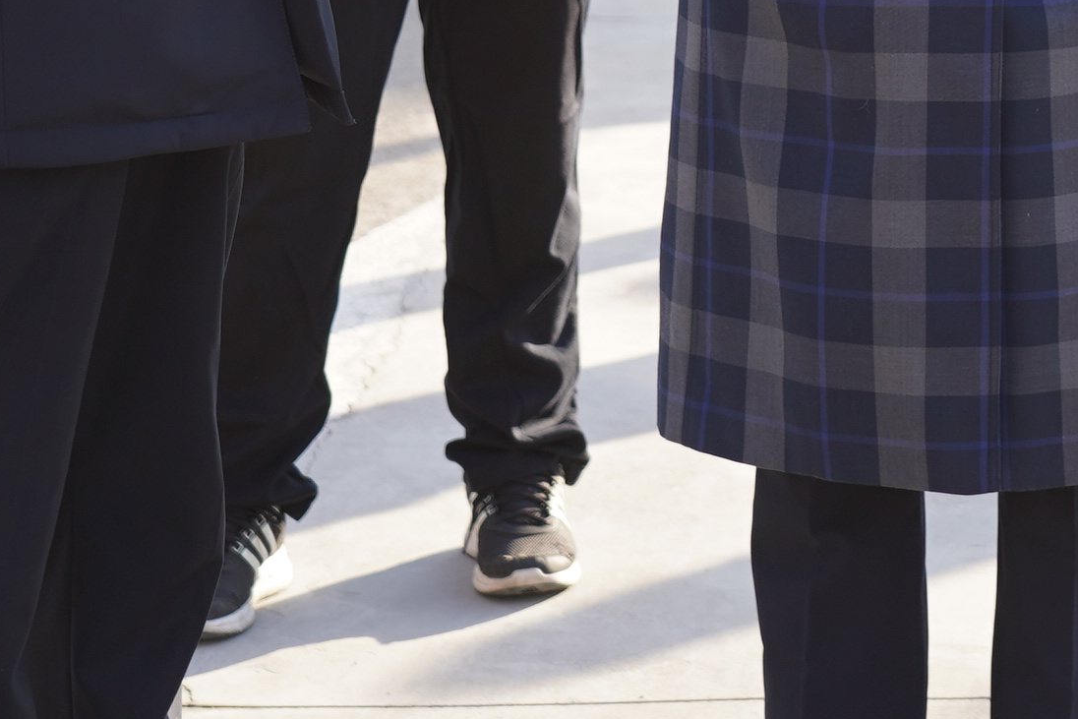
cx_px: 1110
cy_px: -396
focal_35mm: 176
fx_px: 5271
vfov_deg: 7.6
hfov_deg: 11.5
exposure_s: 1/200
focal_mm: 49
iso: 125
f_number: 4
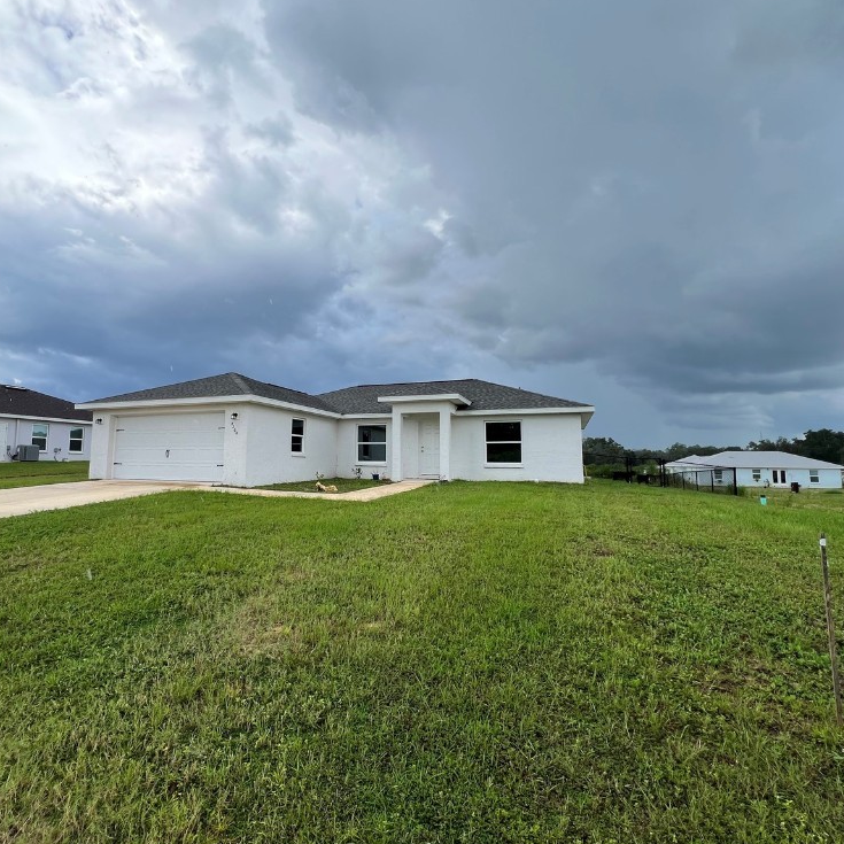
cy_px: 415
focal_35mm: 16
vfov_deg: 87.4
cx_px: 375
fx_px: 441
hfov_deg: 87.1
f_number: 1.8
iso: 32
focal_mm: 1.57
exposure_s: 1/1263
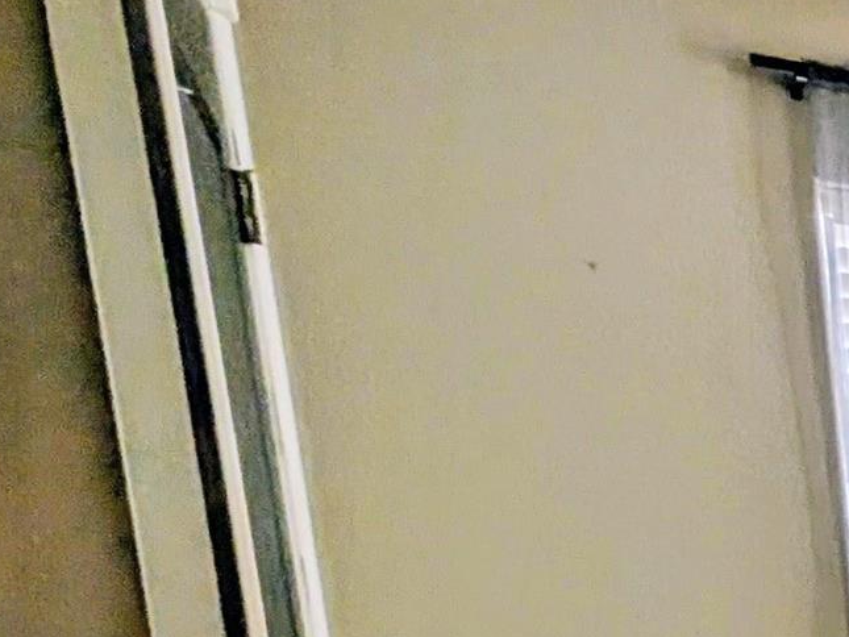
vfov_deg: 23.6
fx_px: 1398
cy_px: 748
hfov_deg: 16.1
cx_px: 1957
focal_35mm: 57
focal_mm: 2.02
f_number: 1.7
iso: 60
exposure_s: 1/30
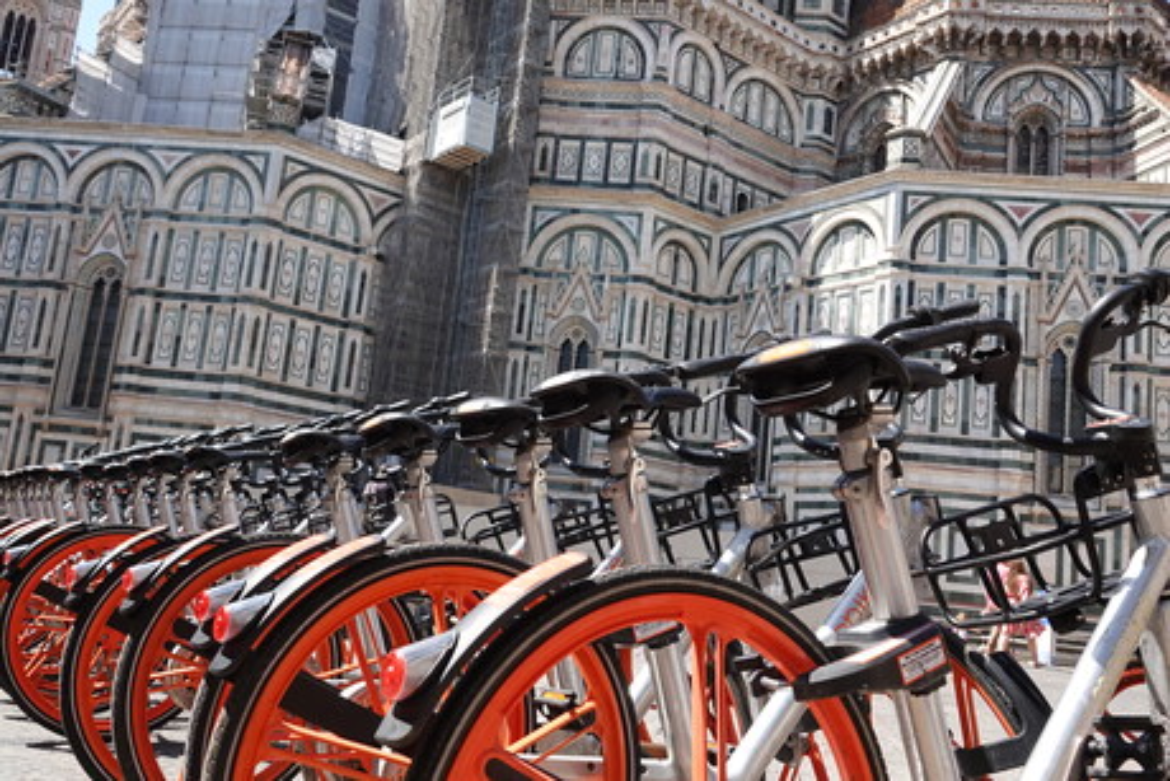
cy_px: 390
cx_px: 585
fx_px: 1073
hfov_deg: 57.2
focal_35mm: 33
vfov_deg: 40.0
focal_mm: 12.04
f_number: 4
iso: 100
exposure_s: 1/320
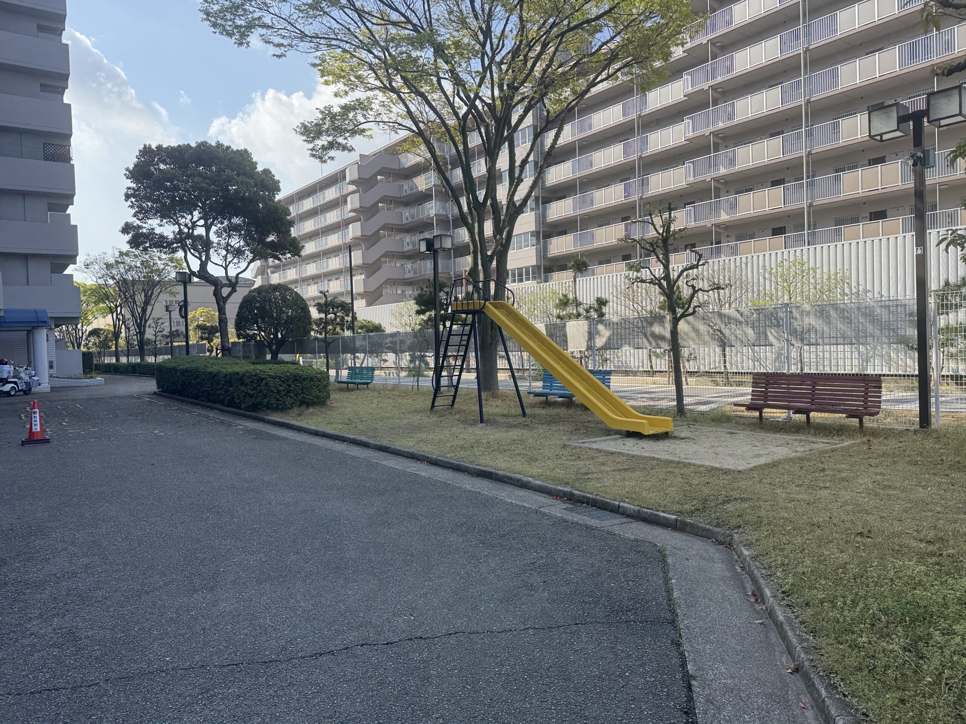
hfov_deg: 71.6
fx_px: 670
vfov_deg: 56.8
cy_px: 362
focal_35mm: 24
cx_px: 483
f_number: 1.78
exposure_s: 1/2506
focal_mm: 6.76
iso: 80
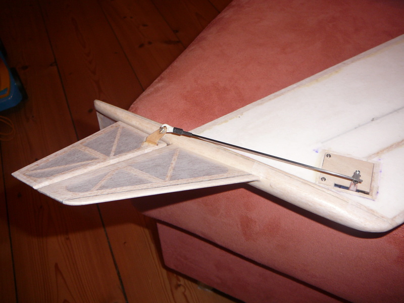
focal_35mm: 35
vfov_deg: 40.7
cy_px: 152
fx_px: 408
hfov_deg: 52.6
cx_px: 202
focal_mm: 5.2
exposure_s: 1/30
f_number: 2.8
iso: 100
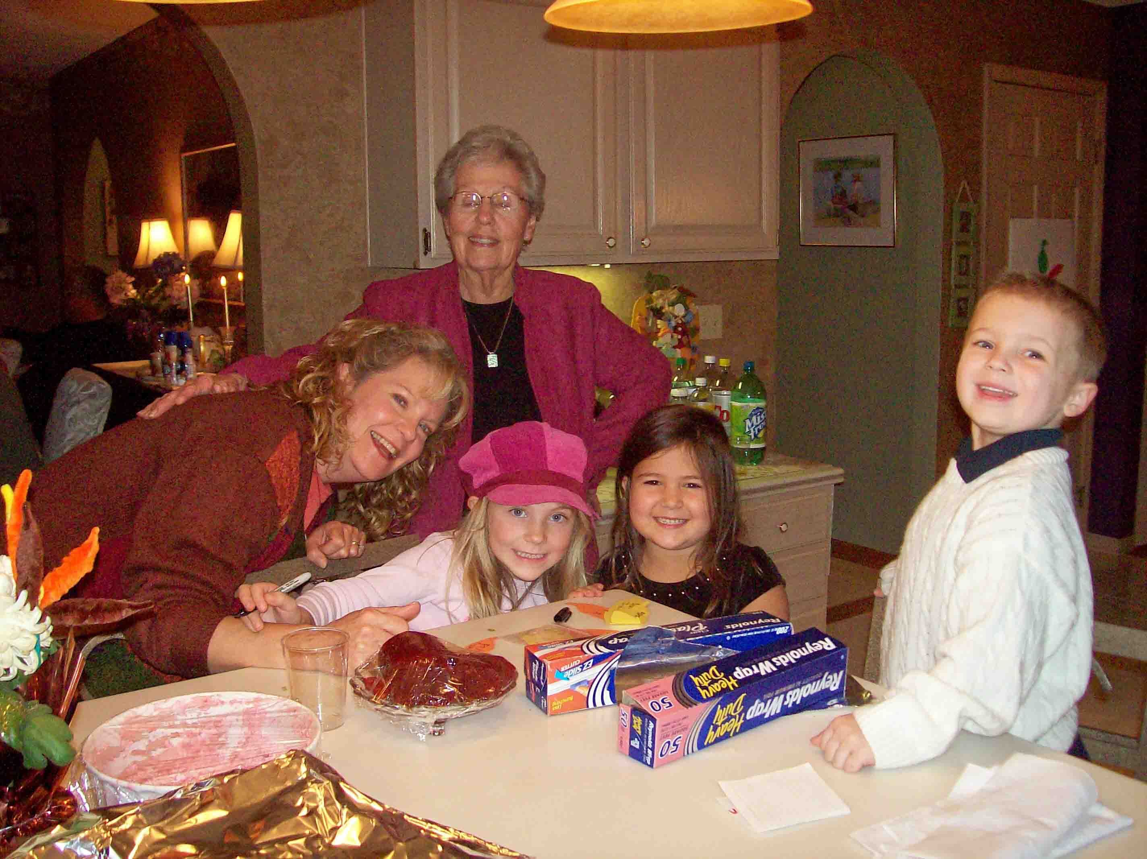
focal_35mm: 36
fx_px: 1192
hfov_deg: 51.4
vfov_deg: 39.6
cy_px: 430
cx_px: 574
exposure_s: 1/64
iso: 140
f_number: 2.7
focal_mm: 6
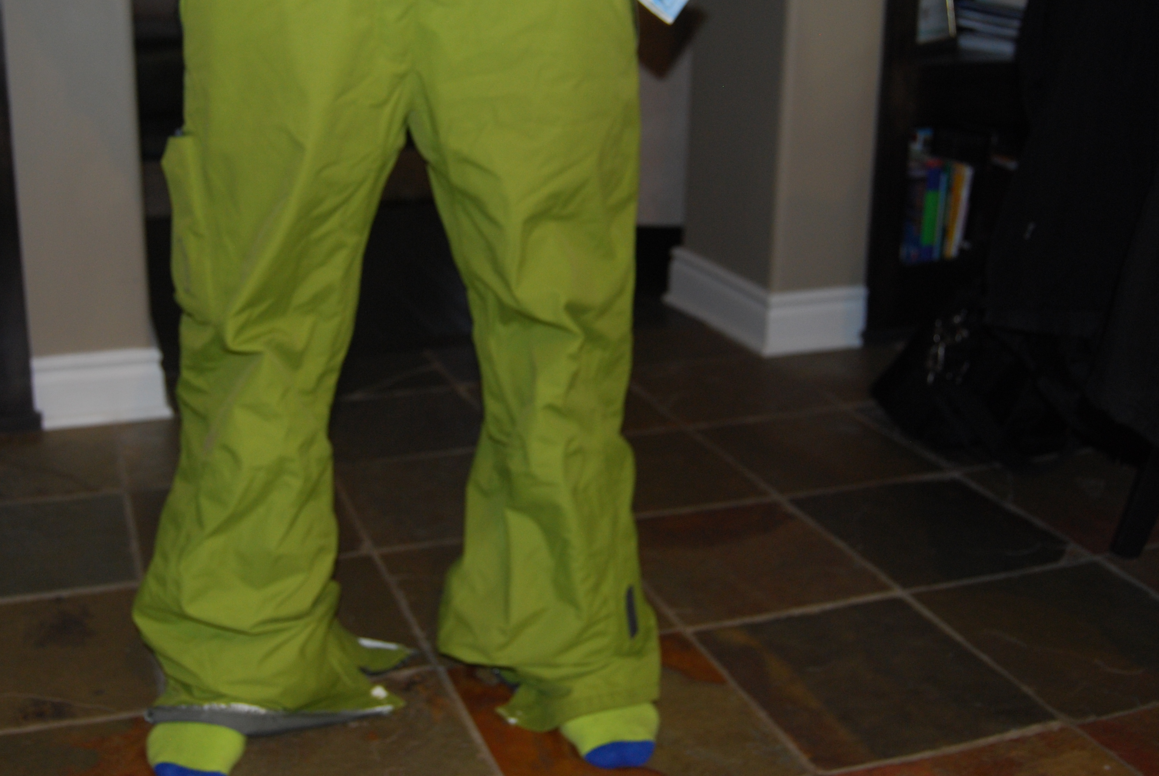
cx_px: 436
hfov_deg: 45.0
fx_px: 1386
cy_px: 277
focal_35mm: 43
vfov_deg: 31.1
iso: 400
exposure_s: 1/13
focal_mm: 22
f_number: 3.8
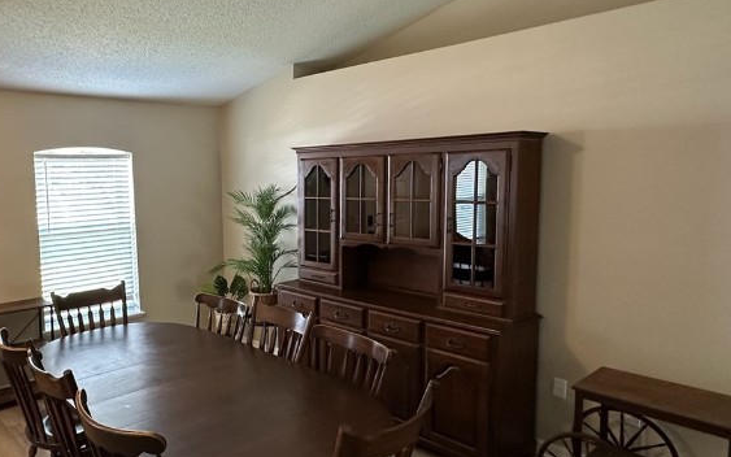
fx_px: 538
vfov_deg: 46.0
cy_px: 234
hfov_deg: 66.2
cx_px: 232
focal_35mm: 27
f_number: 2.2
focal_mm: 2.22
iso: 320
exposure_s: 1/60
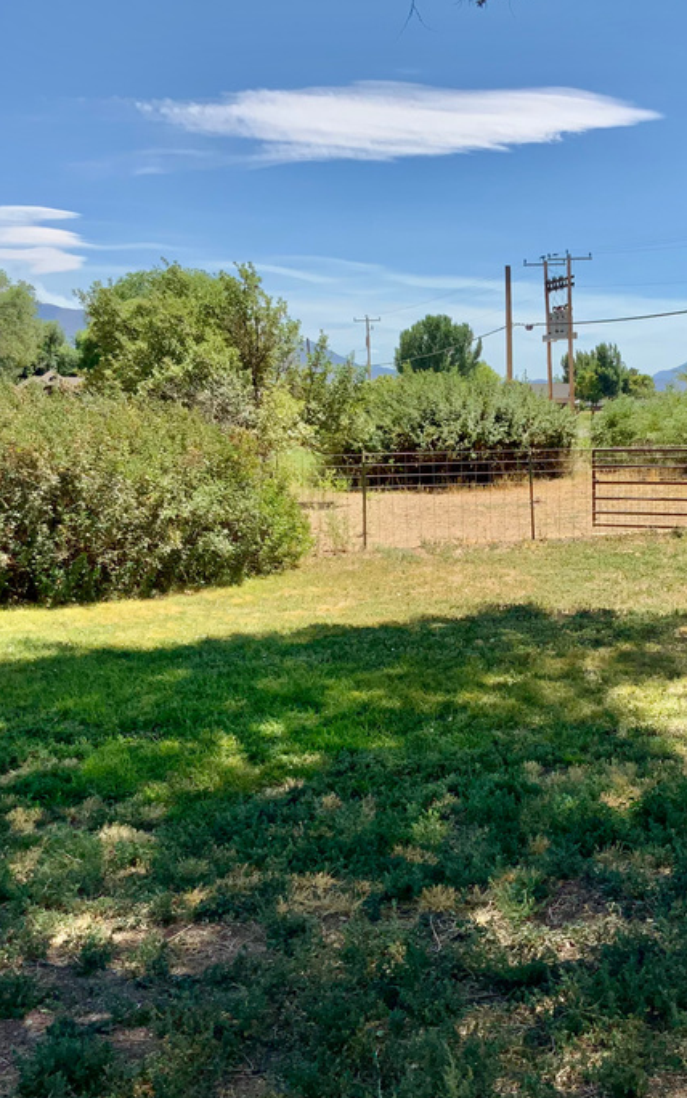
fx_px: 1377
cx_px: 509
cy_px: 583
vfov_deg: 43.5
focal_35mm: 46
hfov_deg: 27.7
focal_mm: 3
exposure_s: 1/1912
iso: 16
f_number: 1.8
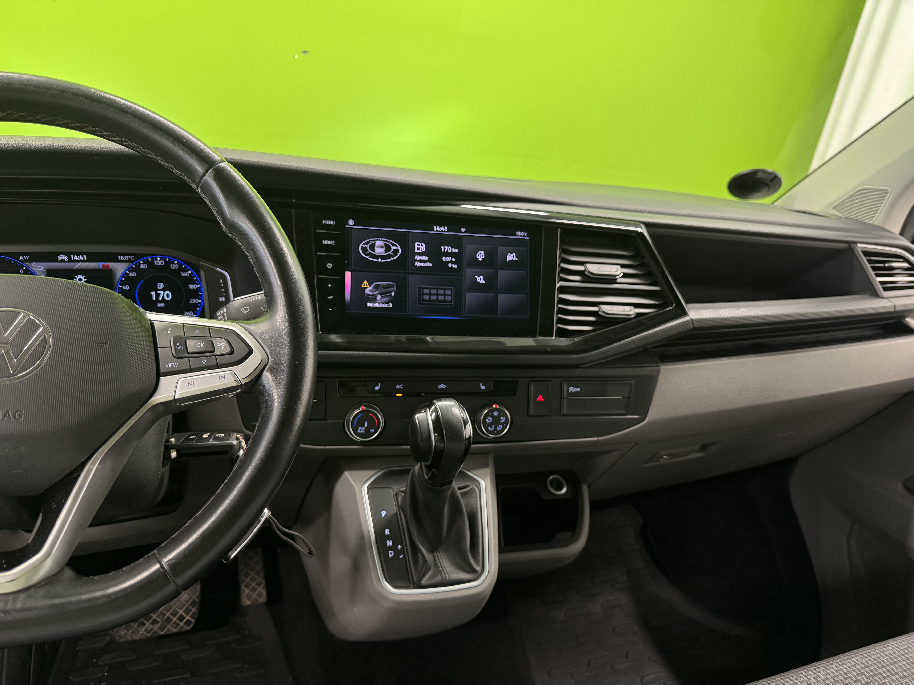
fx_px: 634
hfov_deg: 71.6
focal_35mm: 24
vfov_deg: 56.8
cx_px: 457
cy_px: 342
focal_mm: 6.76
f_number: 1.78
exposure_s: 1/50
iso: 400
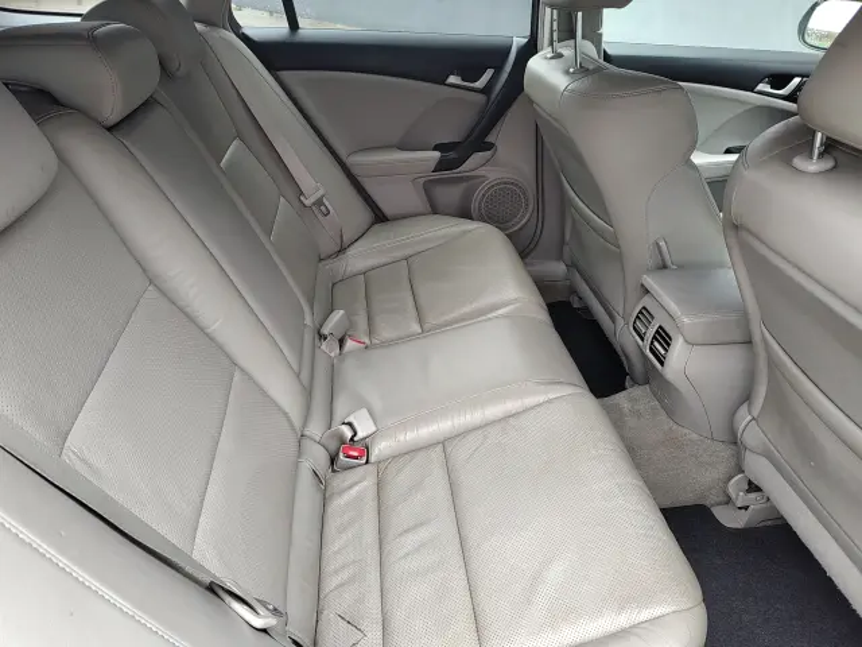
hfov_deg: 73.9
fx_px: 573
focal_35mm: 23
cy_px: 324
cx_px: 431
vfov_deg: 58.9
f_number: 1.8
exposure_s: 1/100
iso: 459
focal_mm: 5.56
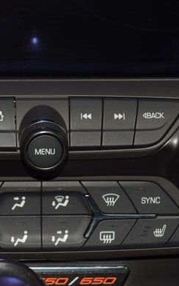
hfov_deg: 8.7
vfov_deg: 13.9
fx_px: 1169
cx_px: 42
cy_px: 149
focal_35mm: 150
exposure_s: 1/125
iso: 100
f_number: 8
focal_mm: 60
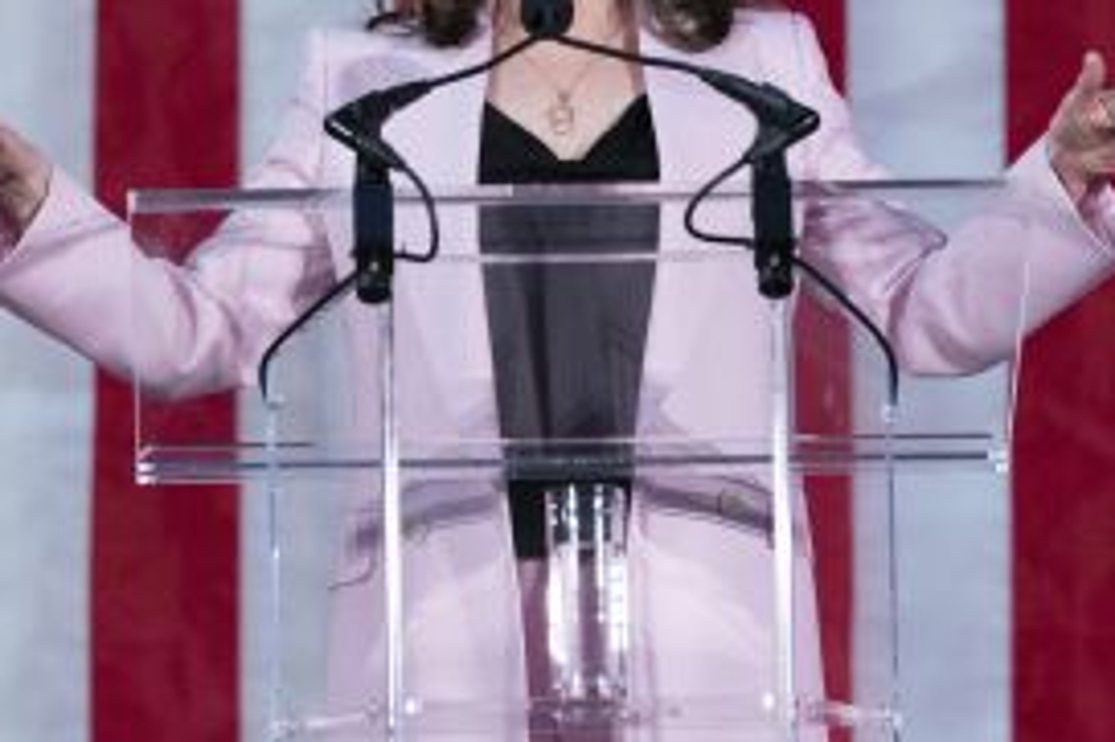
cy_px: 195
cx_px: 537
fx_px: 8636
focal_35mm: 279
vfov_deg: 4.9
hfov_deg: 7.4
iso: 3200
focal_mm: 138
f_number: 4
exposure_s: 1/400
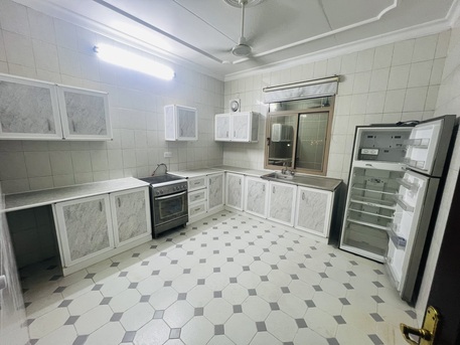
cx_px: 230
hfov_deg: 106.2
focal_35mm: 13
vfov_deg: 89.9
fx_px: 173
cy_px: 172
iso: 200
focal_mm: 1.57
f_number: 1.8
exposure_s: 1/50
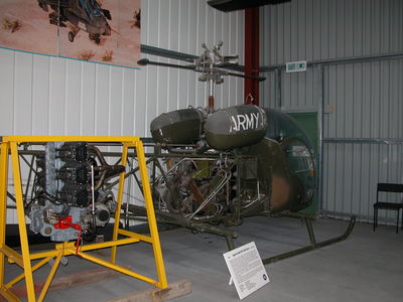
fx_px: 407
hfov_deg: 52.6
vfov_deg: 40.7
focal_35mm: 35
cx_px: 202
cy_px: 151
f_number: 2.8
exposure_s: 1/60
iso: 200
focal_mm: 8.9
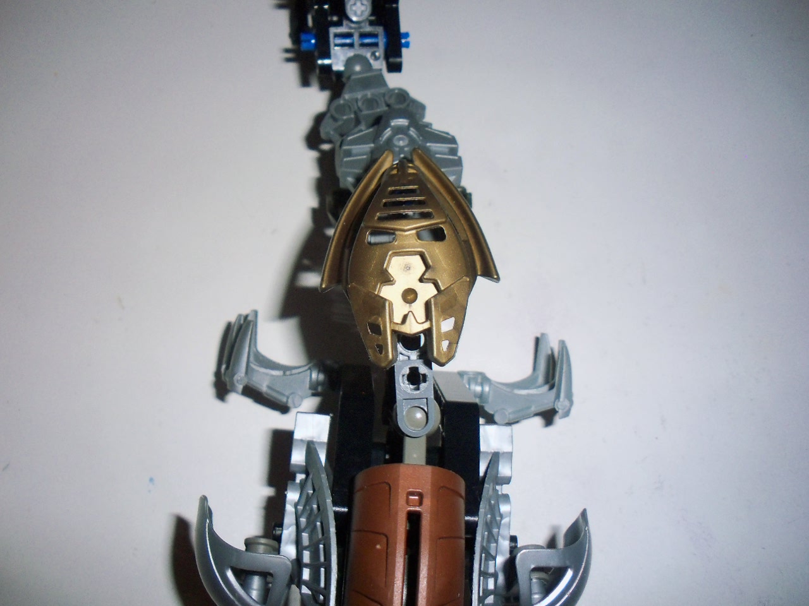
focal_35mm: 38
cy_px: 303
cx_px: 404
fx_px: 888
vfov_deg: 37.7
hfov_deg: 49.0
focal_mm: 6.3
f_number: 3.5
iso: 200
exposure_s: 1/60
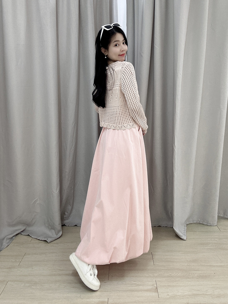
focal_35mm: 23
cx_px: 114
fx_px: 202
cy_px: 152
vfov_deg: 73.9
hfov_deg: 58.9
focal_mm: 2.69
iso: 80
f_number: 1.9
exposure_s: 1/50
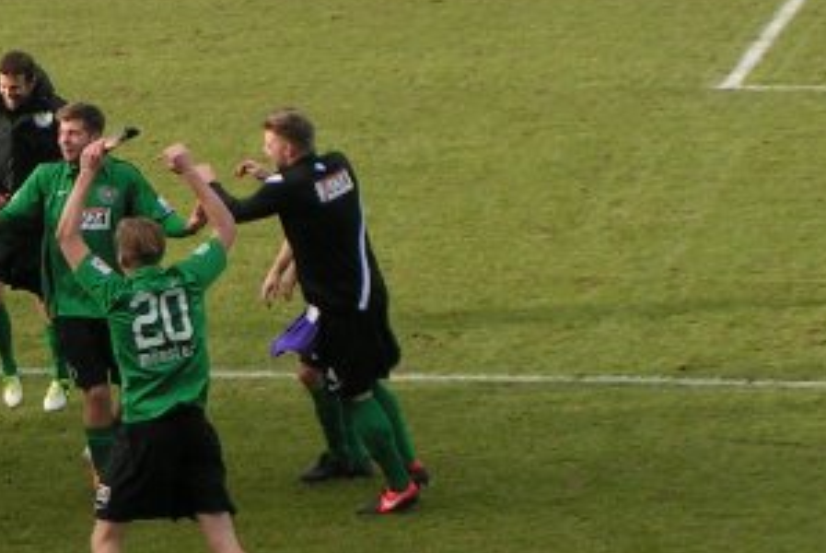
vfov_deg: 5.8
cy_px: 213
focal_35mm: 239
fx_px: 5489
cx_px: -243
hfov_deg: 8.5
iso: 50
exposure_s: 1/160
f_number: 4.5
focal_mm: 13.2
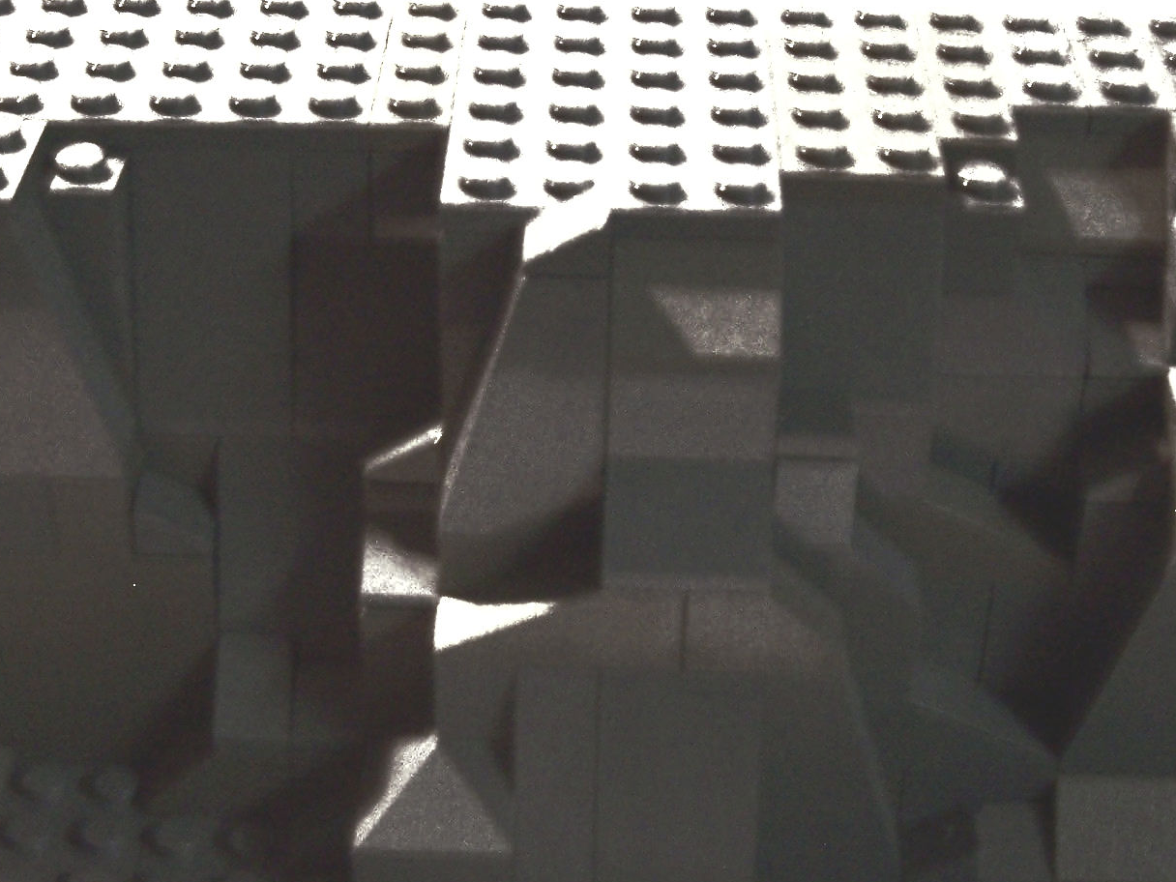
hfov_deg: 27.0
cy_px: 510
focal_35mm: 72
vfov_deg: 20.4
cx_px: 581
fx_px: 2446
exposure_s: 1/8
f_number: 2.8
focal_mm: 6.3
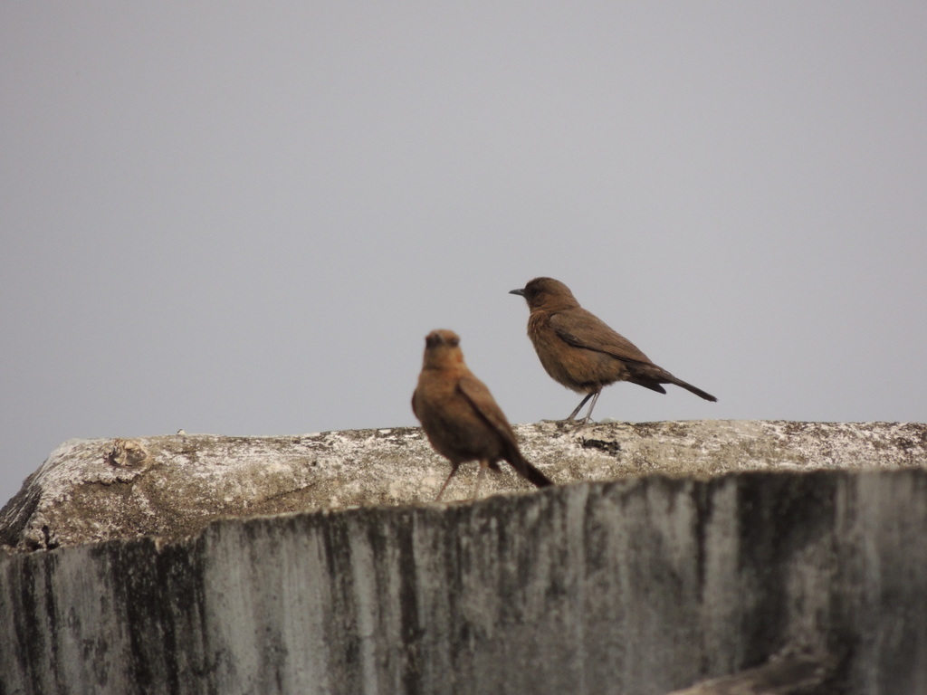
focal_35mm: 1000
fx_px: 26780
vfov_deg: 1.5
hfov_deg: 2.0
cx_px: 464
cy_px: 348
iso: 400
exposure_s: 1/640
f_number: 5.9
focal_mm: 180
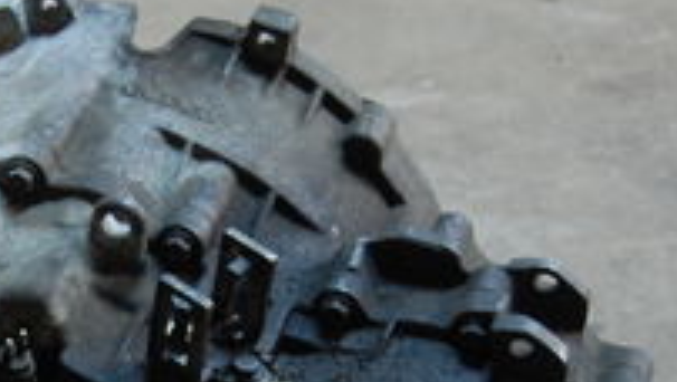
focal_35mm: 139
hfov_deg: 15.3
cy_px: 355
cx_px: 117
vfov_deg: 8.7
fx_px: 2497
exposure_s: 1/8
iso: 800
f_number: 4.2
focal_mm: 28
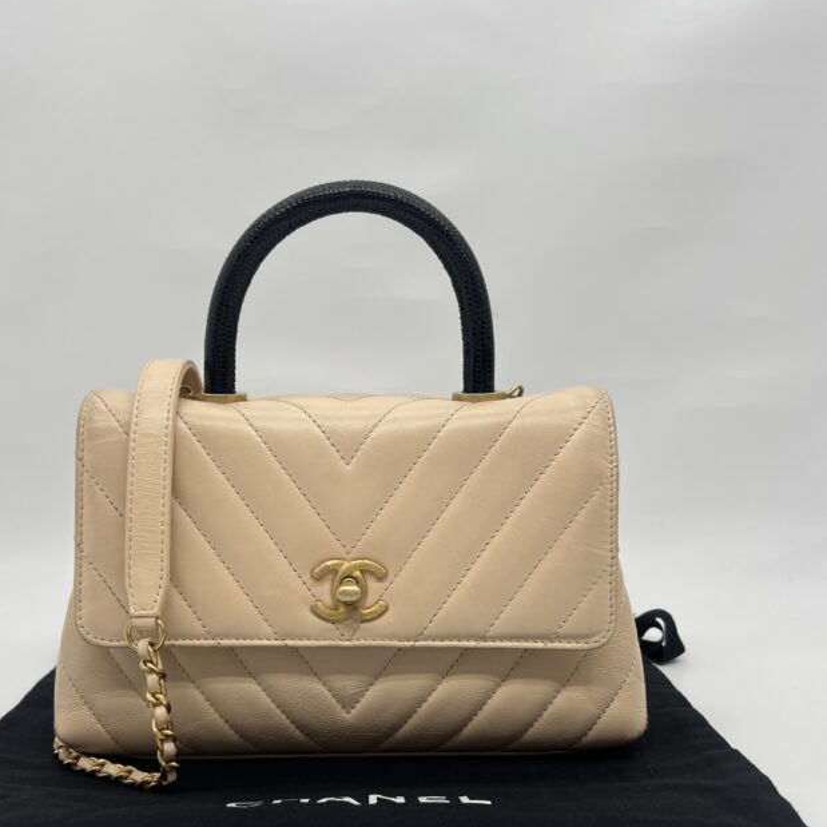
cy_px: 476
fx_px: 1027
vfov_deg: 43.7
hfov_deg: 43.7
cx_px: 351
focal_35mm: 38
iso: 40
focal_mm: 5.7
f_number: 1.5
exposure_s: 1/187
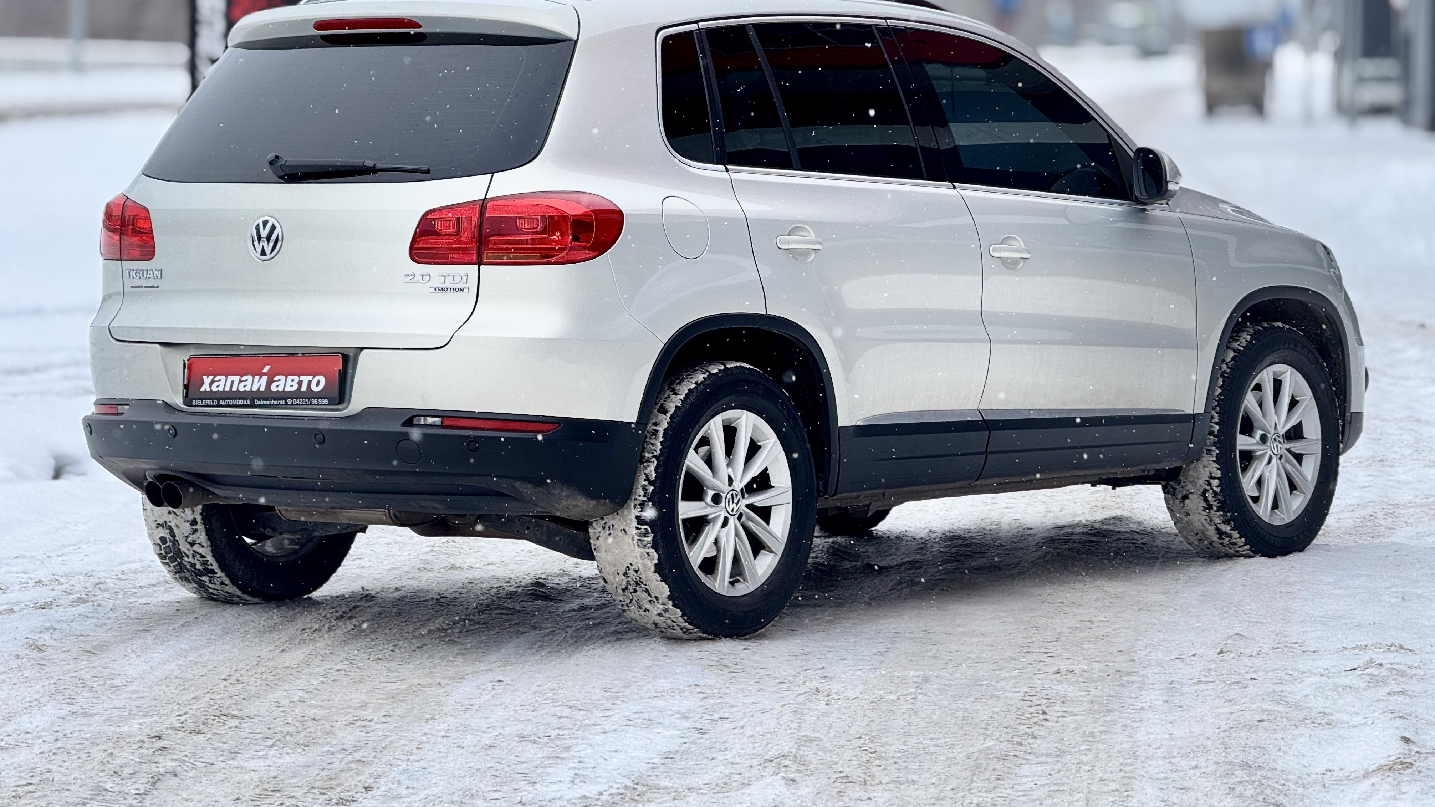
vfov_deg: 9.3
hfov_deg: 16.4
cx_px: 718
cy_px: 279
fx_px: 4984
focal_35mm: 131
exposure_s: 1/195
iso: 50
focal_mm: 15.66
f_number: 2.8
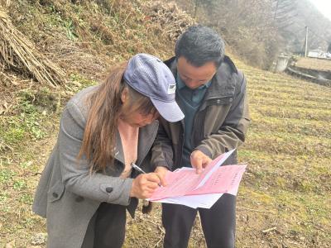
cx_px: 166
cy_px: 124
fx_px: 249
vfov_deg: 53.1
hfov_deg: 67.3
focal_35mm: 26
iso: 64
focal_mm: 5.96
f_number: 1.6
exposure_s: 1/352
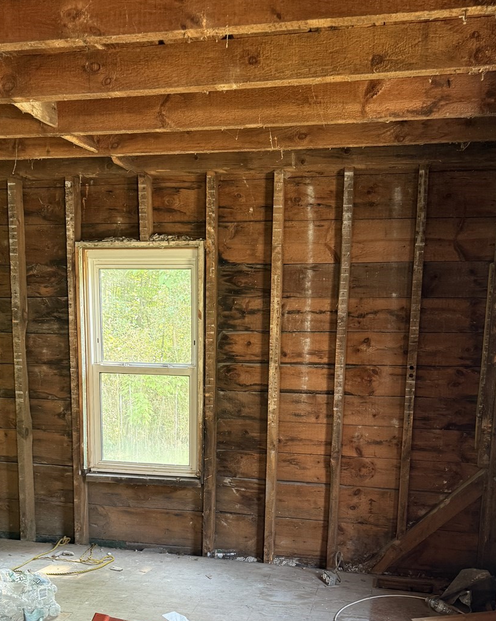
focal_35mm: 35
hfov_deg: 42.2
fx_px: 642
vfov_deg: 50.0
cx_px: 253
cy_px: 444
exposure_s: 1/65
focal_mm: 6.76
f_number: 1.78
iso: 200
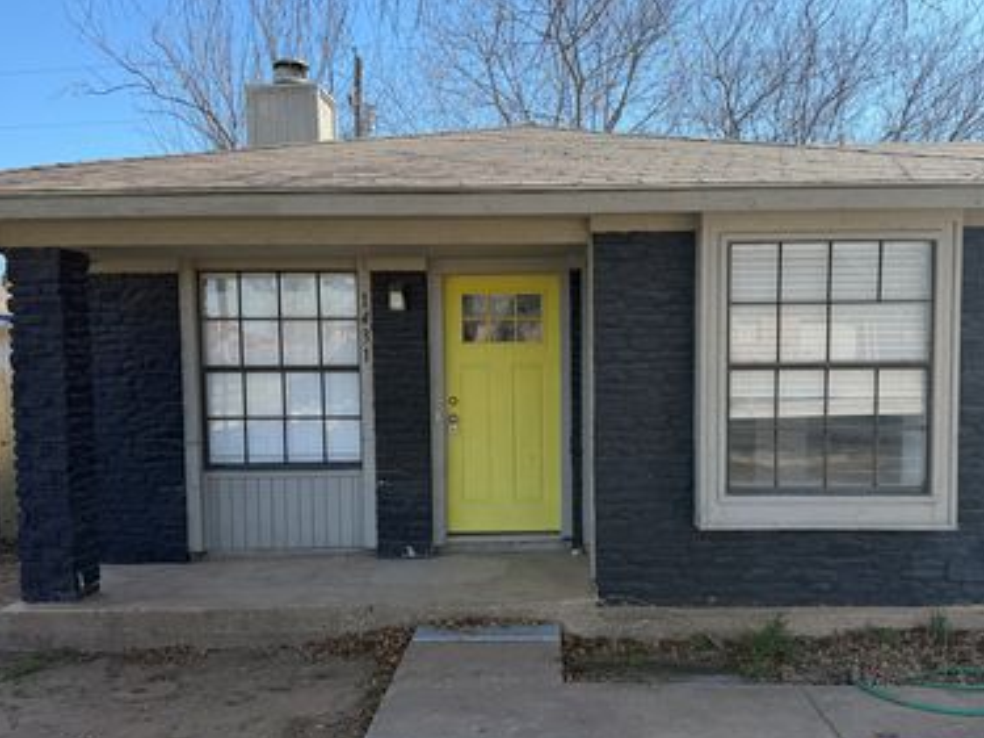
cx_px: 569
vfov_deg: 44.1
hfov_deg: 56.6
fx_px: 909
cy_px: 403
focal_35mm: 32
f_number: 1.78
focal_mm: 6.76
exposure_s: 1/2000
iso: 100
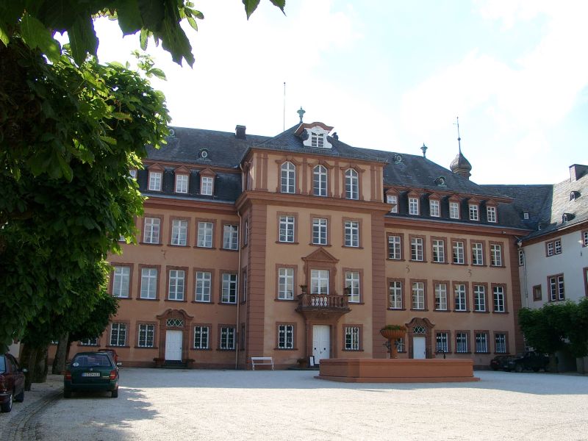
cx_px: 294
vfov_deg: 41.8
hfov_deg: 54.0
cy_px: 220
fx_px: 578
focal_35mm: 34
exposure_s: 1/410
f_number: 4
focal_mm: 7.13
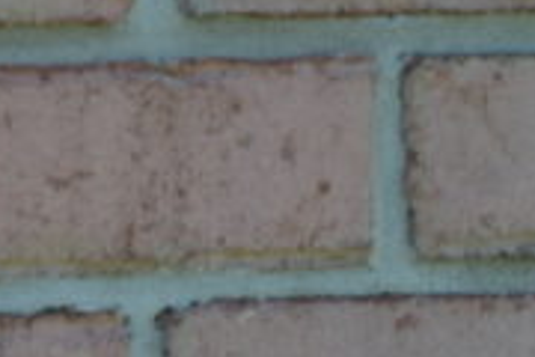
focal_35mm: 192
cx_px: -1225
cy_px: -101
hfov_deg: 8.4
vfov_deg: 7.1
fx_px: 2853
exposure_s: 1/250
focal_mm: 18
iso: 200
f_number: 7.1
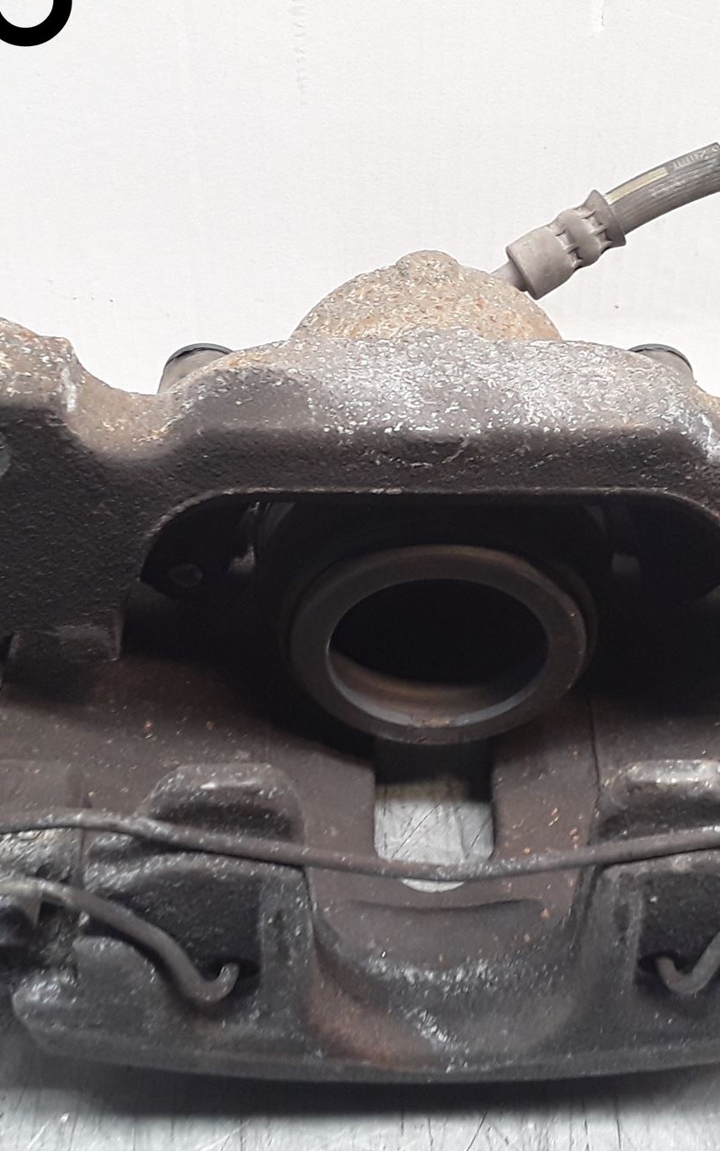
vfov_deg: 43.4
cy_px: 621
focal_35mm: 46
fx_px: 1444
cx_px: 429
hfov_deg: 27.9
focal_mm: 2.91
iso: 100
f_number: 1.9
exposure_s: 1/50
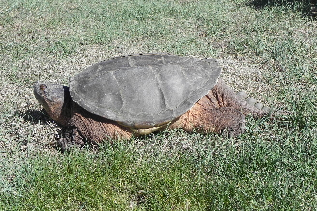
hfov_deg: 25.7
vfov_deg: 17.3
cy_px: 103
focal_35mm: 79
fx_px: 696
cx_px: 157
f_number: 7.1
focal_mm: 13.4
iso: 160
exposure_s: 1/338
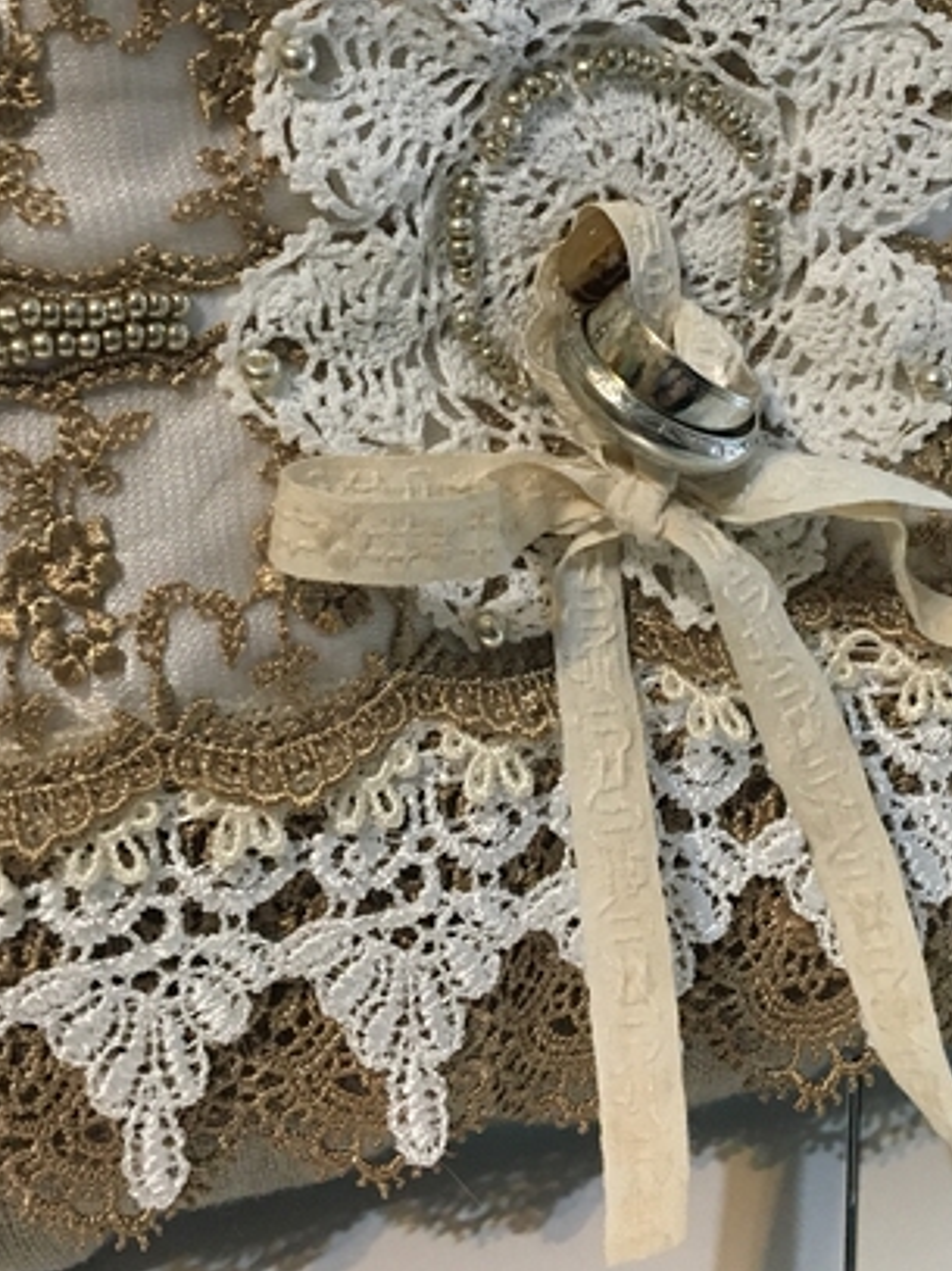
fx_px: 2091
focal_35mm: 57
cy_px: 353
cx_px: 512
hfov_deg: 25.6
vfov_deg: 33.3
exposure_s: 1/30
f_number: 2.2
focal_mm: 4.15
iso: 160
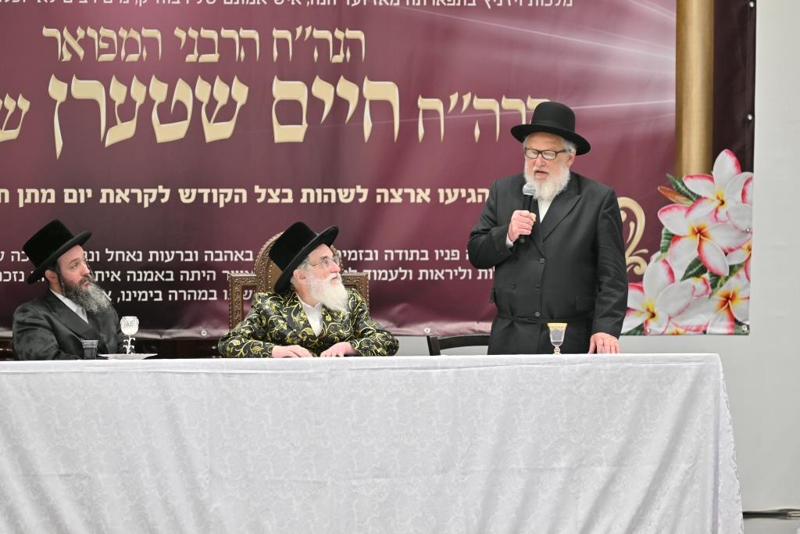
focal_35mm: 200
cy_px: 267
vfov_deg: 6.9
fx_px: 4445
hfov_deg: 10.3
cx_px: 400
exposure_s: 1/250
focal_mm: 200
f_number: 2.8
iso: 200
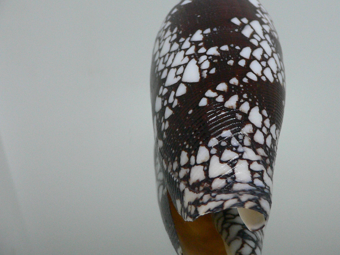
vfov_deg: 32.9
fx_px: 432
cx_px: 208
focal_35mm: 44
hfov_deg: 42.7
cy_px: 117
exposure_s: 1/50
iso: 200
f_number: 2.8
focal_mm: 4.6
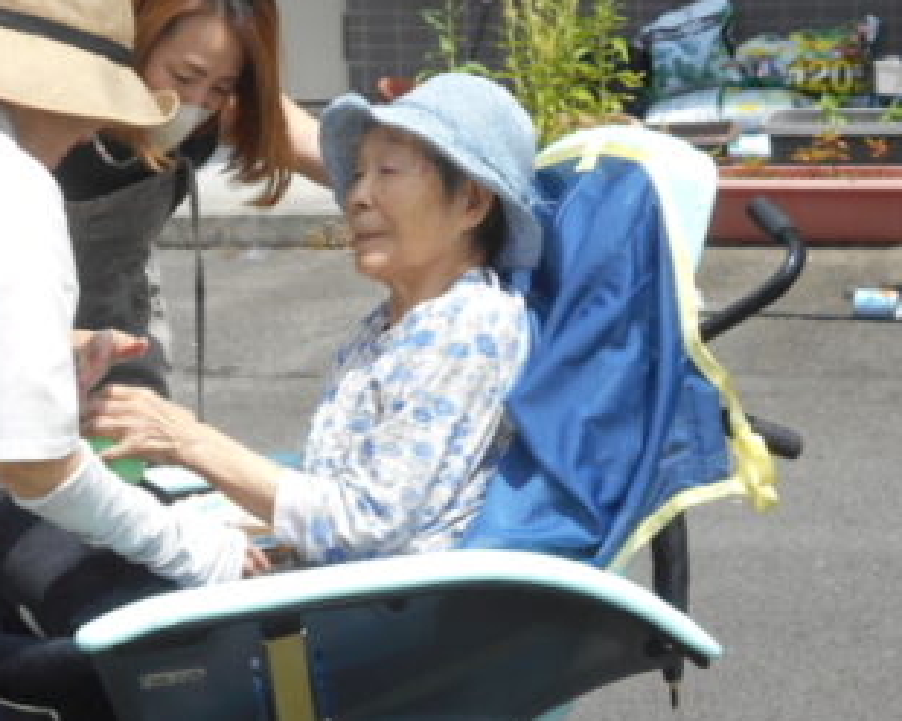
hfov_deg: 14.4
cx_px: 207
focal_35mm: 133
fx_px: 3551
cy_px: 413
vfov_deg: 11.6
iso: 80
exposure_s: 1/400
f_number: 5.3
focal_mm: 11.6
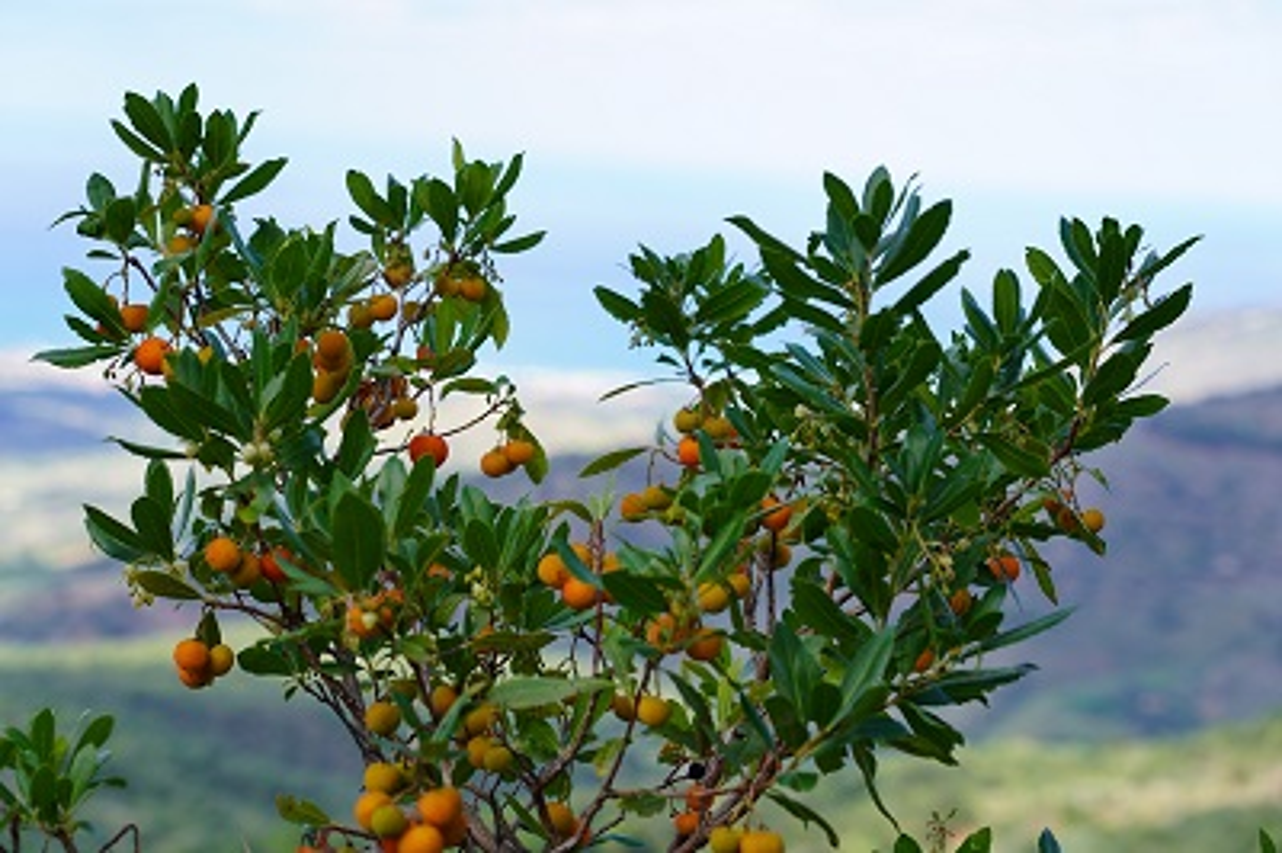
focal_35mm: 96
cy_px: 426
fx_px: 3416
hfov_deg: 21.3
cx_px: 641
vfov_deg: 14.2
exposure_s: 1/160
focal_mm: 96
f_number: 6.3
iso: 100
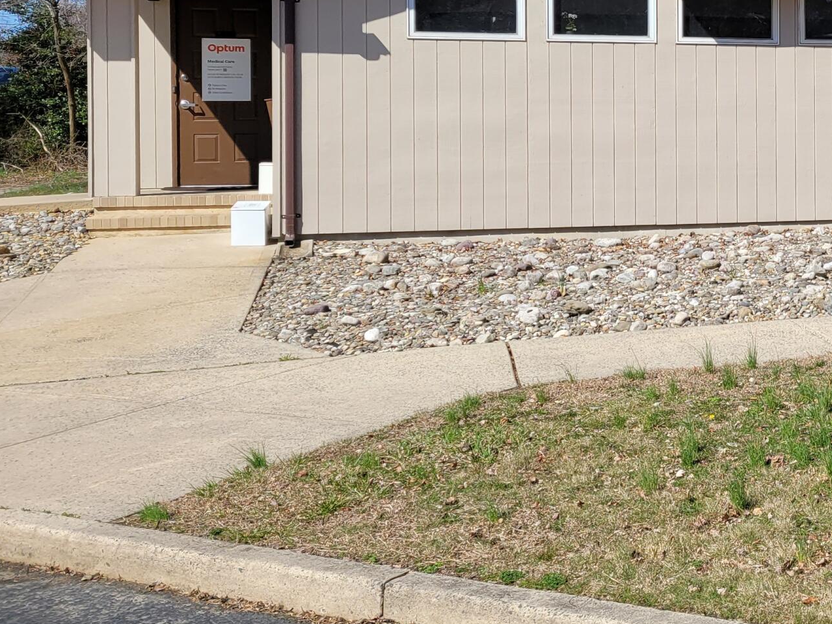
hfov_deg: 28.3
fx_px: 1466
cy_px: 113
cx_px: 953
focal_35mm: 61
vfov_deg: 23.6
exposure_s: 1/2497
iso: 40
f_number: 1.8
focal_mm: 5.4
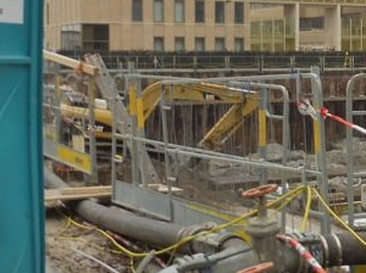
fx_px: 866
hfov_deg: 22.7
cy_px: 83
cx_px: 388
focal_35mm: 82
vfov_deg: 17.9
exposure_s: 1/100
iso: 100
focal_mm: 4.3
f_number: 3.5
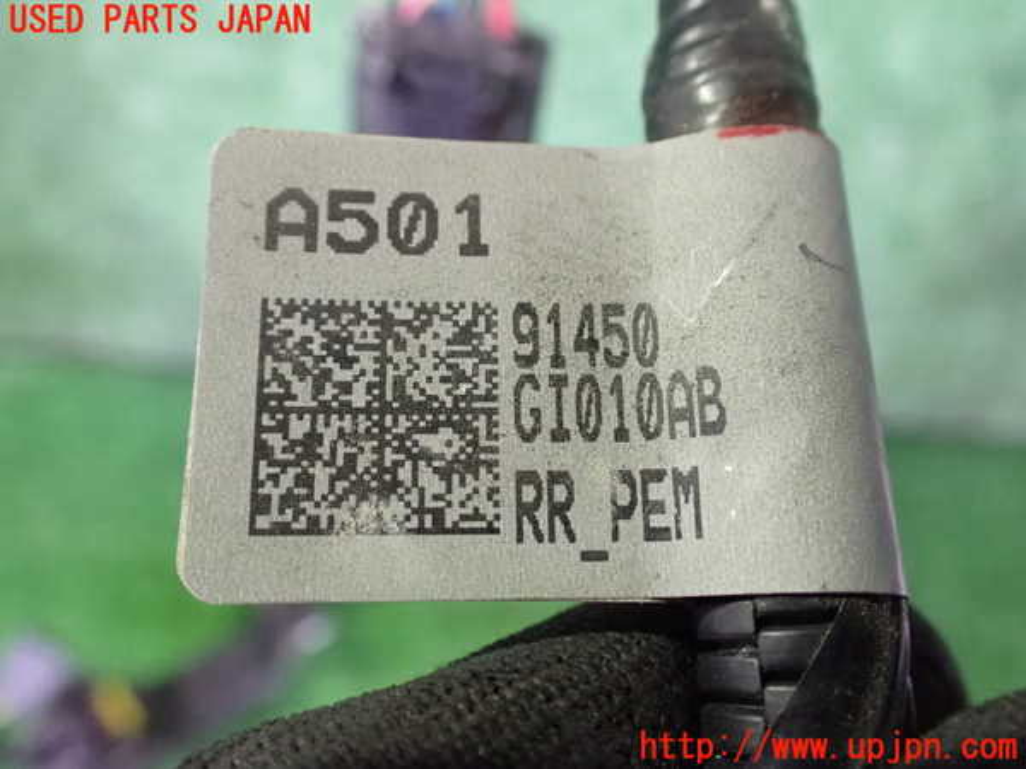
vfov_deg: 46.8
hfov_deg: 60.0
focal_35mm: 30
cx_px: 513
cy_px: 384
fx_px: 889
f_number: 2.3
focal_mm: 5.4
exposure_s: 1/30
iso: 1600
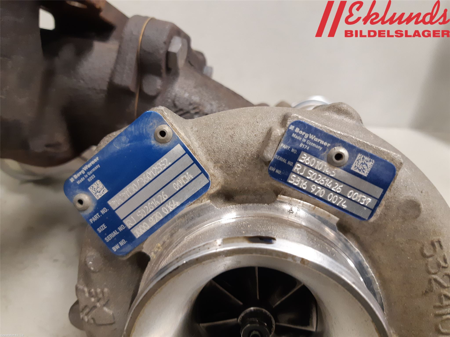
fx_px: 338
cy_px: 168
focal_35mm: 26
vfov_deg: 53.1
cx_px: 225
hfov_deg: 67.3
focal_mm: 3.93
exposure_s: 1/33
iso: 200
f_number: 1.7
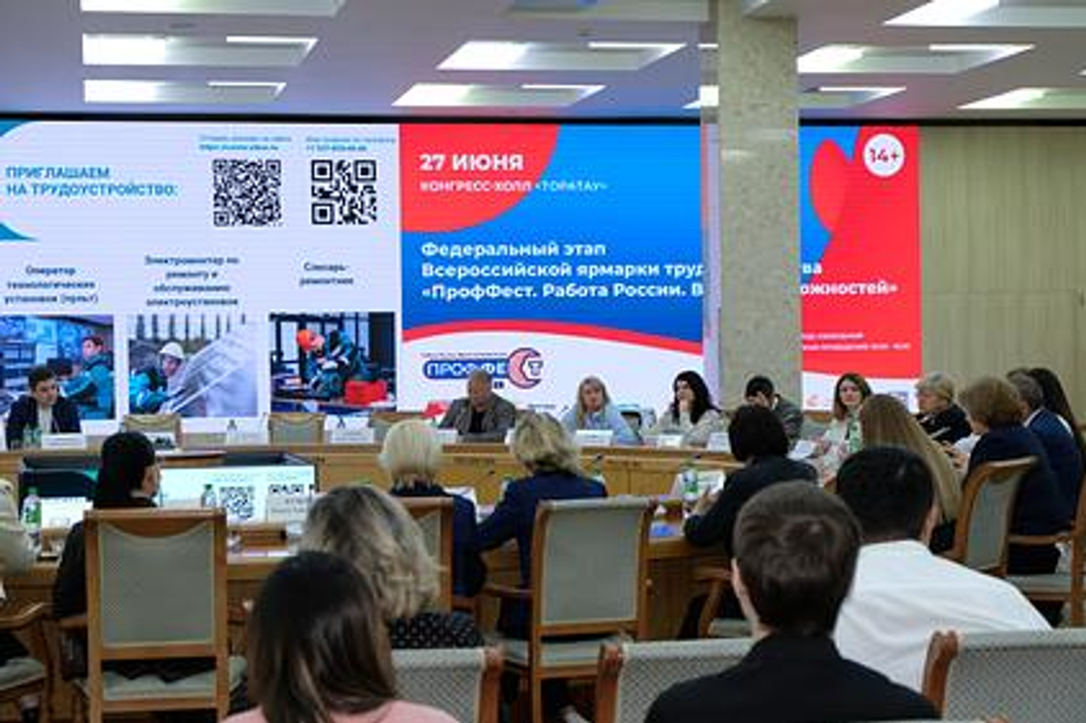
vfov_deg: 18.2
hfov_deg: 27.0
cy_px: 362
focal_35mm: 75
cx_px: 543
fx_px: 2261
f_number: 5.6
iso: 1250
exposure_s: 1/38
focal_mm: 50
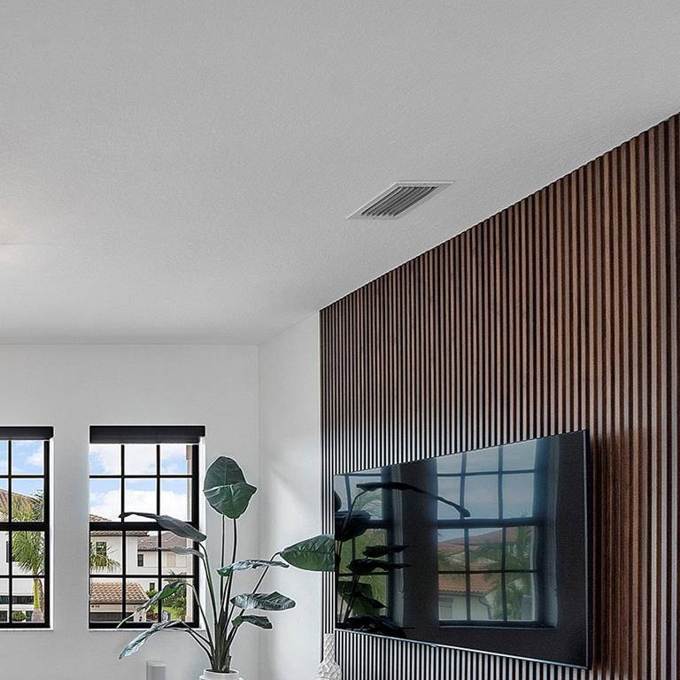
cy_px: 563
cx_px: -113
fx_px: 756
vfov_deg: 45.5
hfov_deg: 37.9
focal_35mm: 34
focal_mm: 10
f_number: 11
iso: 160
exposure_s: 1/13
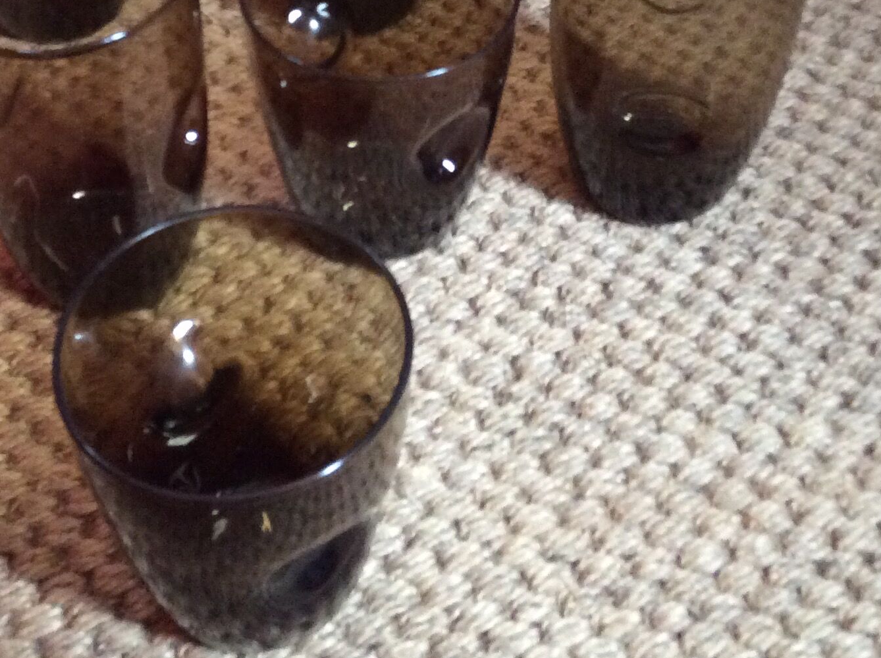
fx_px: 1575
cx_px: 347
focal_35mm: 62
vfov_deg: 23.1
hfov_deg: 31.1
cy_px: 92
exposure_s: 1/20
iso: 250
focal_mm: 3.3
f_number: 2.4
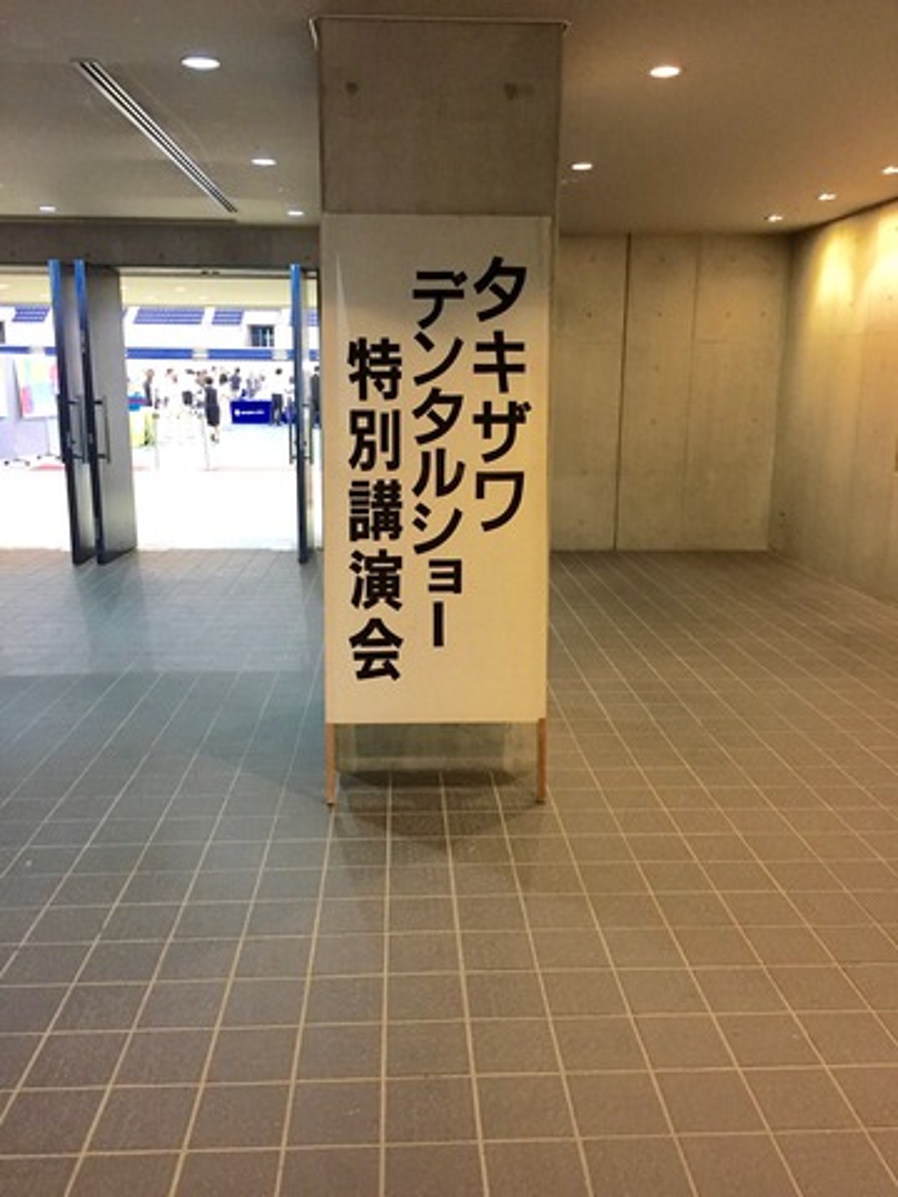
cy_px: 598
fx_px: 1003
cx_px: 449
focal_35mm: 29
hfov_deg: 48.2
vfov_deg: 61.7
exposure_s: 1/24
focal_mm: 4.15
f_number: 2.2
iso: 250
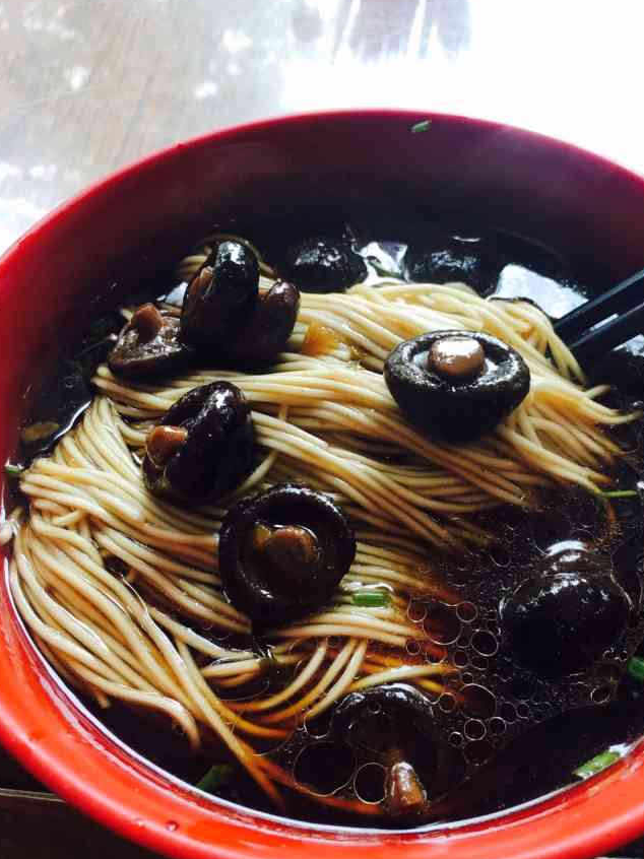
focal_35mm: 32
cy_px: 459
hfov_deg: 44.1
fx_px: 794
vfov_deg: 56.8
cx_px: 348
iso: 32
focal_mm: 4.15
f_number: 2.2
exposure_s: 1/33
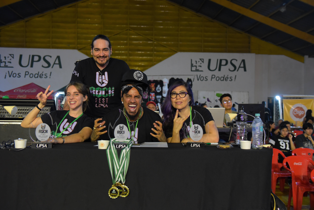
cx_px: 157
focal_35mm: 38
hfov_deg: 50.7
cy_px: 105
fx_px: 332
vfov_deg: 35.1
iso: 3200
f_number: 3.5
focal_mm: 38
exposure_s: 1/160
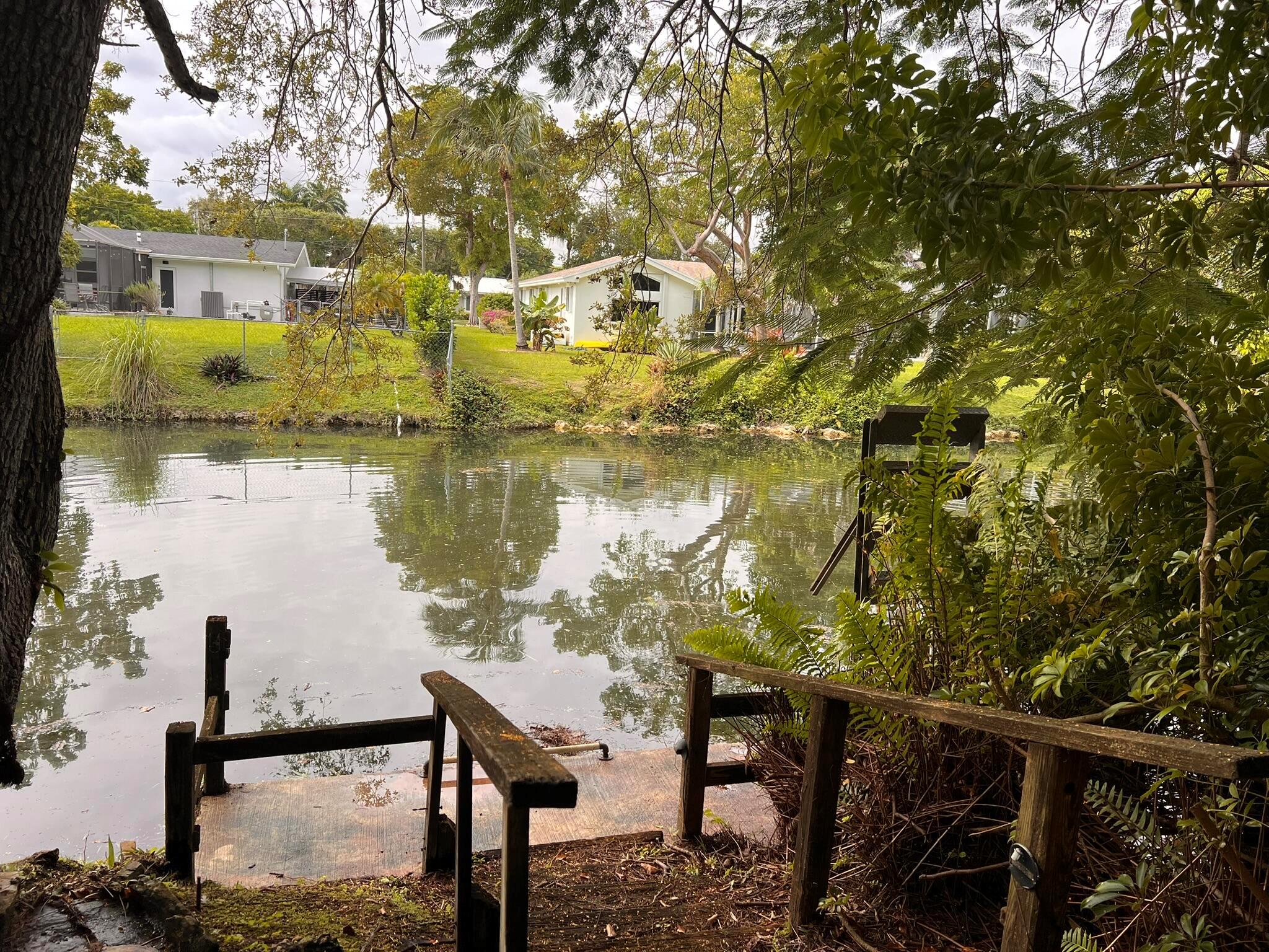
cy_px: 476
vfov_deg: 53.1
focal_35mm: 26
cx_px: 634
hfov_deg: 67.3
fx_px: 953
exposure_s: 1/1209
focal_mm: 5.7
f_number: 1.5
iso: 50
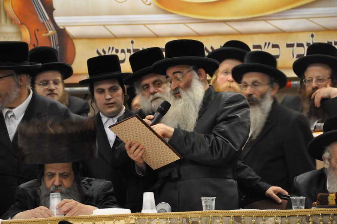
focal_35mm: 248
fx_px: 2314
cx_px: 168
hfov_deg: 8.3
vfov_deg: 5.5
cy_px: 112
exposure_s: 1/50
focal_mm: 165
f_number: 5.6
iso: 2000
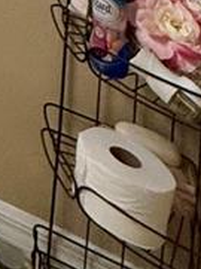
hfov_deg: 10.5
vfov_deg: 13.3
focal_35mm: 93
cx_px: -423
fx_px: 723
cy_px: -431
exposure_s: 1/120
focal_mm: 2.22
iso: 320
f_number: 2.2
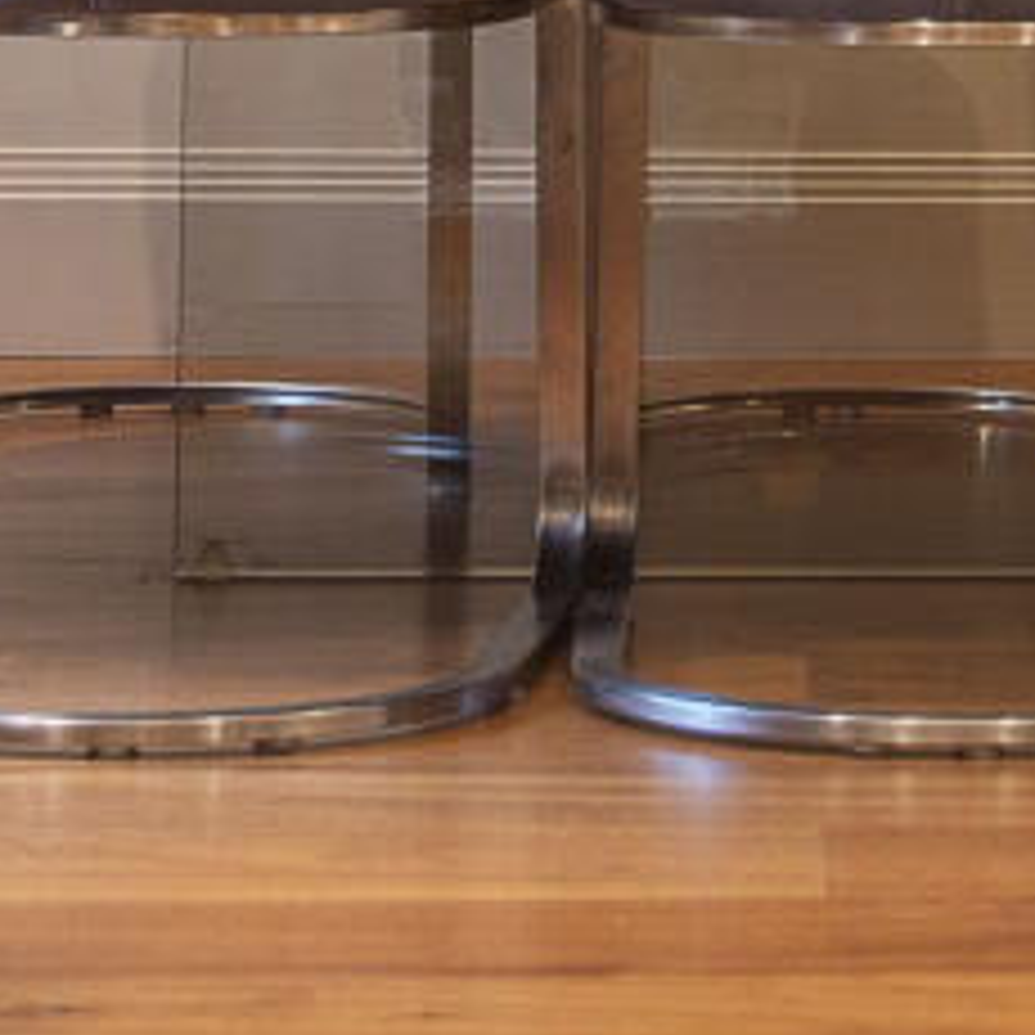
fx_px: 6393
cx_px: 747
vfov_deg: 9.1
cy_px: -432
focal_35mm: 189
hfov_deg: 9.2
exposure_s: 1/20
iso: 500
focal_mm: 50
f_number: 5.6
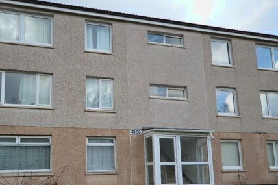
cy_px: 123
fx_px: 284
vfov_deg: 35.7
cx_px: 115
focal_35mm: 37
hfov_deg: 51.9
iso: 140
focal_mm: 15
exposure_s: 1/125
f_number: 5.6
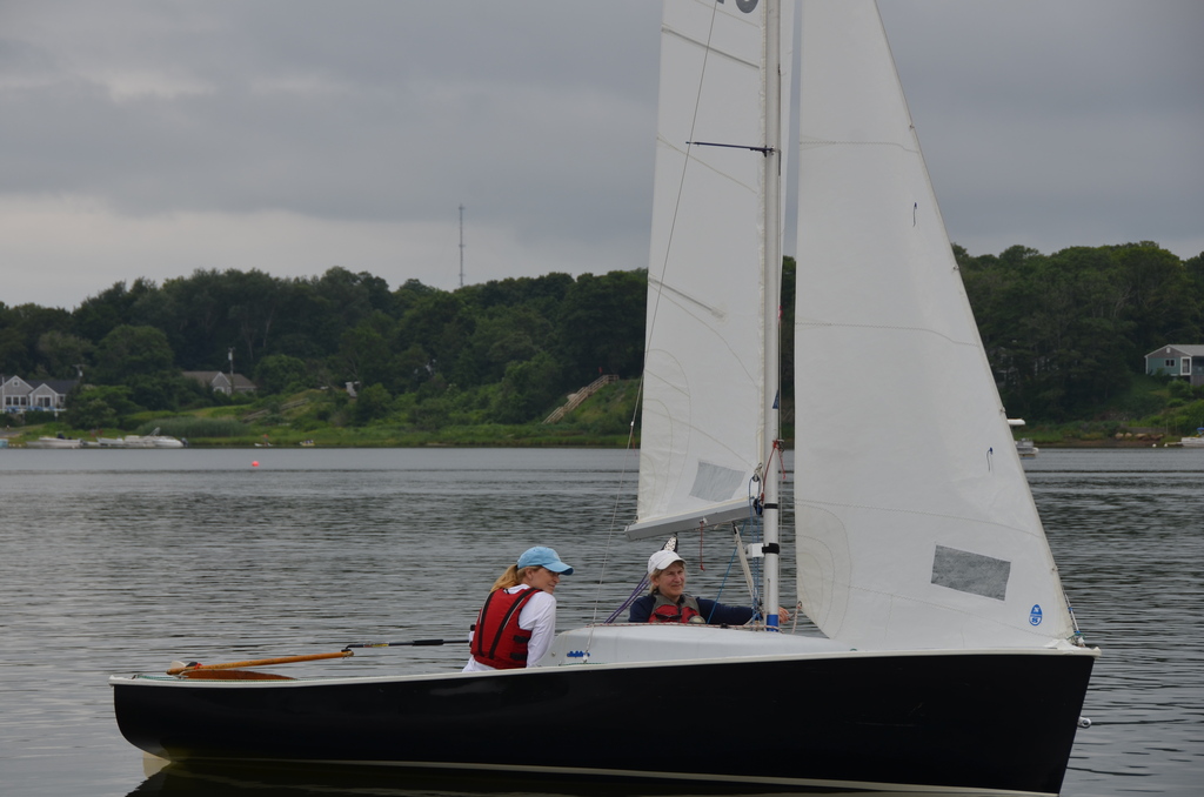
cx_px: 602
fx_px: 4755
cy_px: 398
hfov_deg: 14.4
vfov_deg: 9.6
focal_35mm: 142
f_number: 8
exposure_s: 1/250
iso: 100
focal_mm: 95
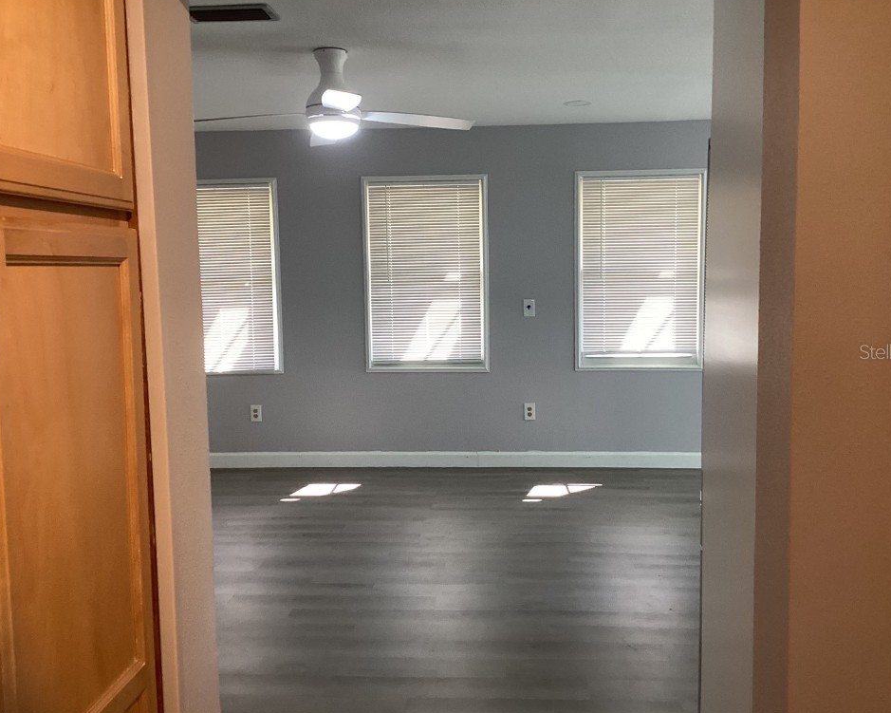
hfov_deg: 54.2
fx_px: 870
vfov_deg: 44.5
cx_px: 463
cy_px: 351
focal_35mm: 33
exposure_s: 1/60
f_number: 2.4
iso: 125
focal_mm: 3.3
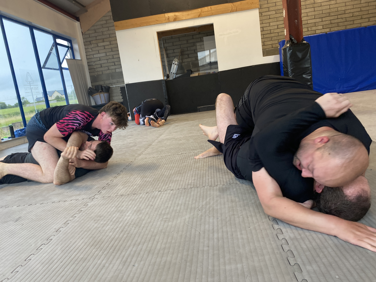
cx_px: 188
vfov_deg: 53.1
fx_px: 282
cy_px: 141
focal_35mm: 26
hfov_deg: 67.3
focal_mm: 4.25
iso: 160
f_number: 1.8
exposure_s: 1/50
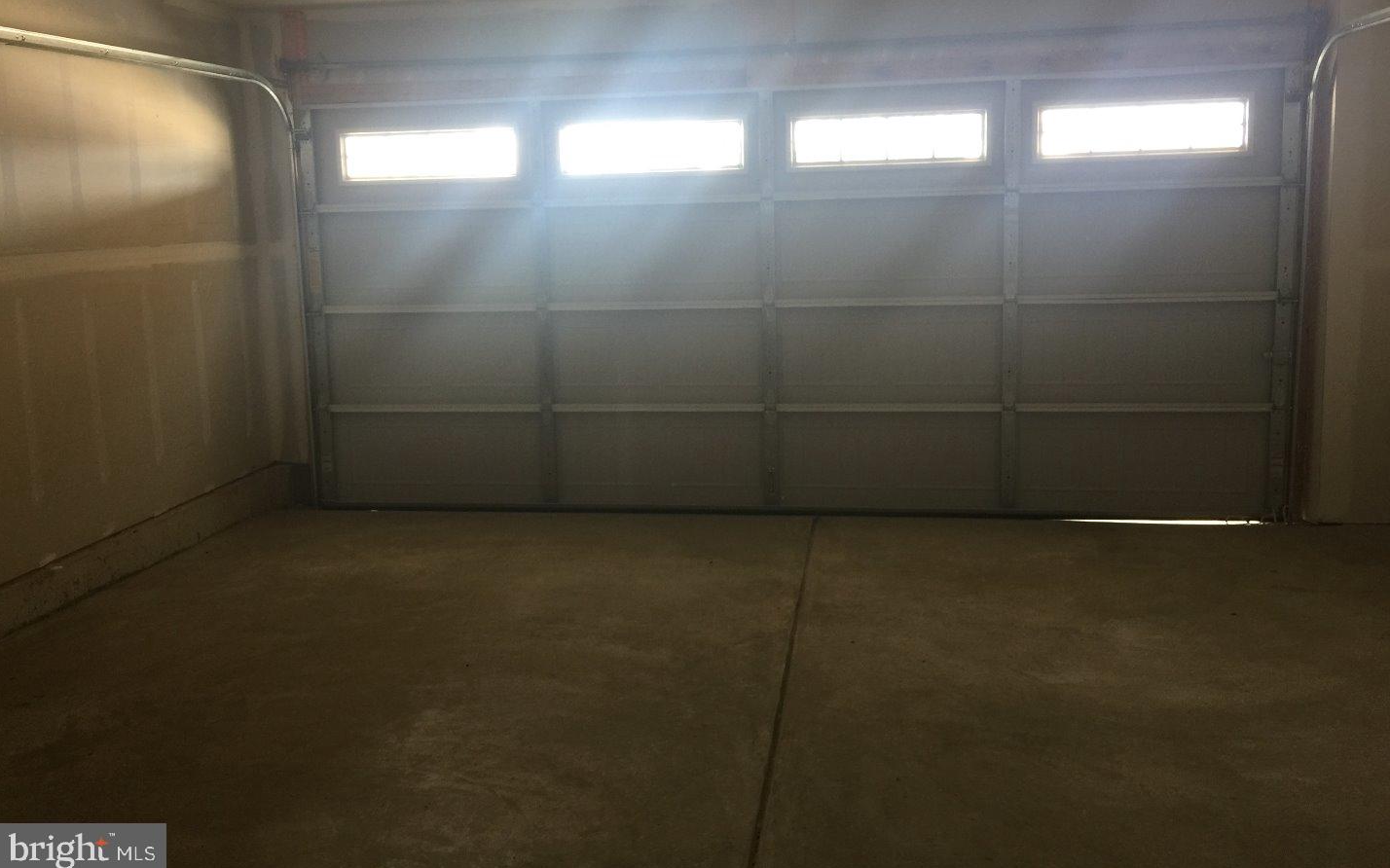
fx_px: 1174
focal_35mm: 31
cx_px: 697
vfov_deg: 40.4
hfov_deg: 61.2
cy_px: 353
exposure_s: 1/15
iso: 50
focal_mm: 4.15
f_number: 2.2
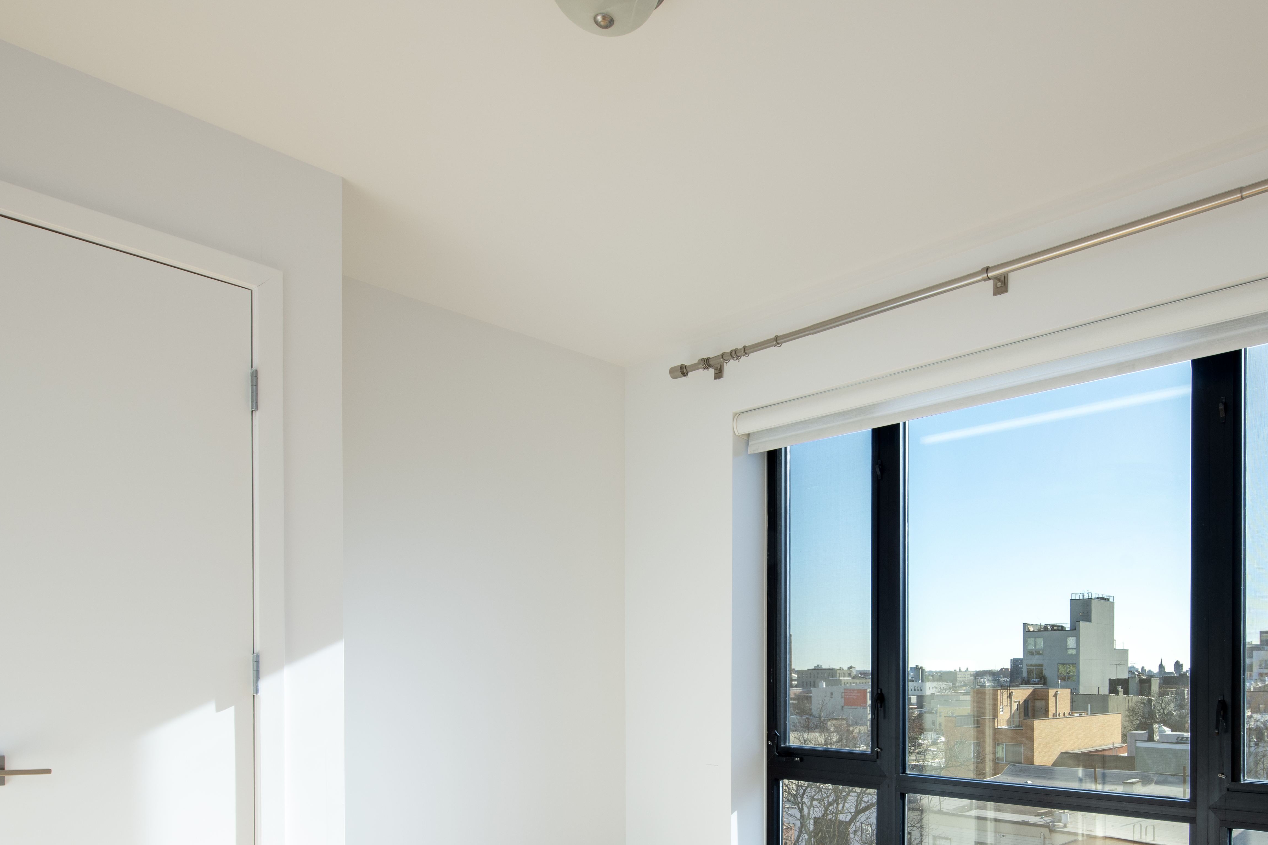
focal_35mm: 25
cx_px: 787
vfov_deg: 47.8
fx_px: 880
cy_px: 701
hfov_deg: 70.4
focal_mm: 14
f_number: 11
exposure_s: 1/50
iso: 160
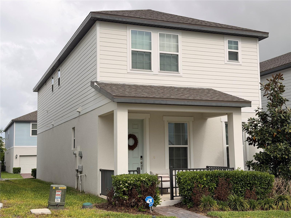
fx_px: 404
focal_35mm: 48
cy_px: 109
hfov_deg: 39.7
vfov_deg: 30.3
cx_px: 146
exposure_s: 1/4878
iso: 64
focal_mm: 6.76
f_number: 1.78
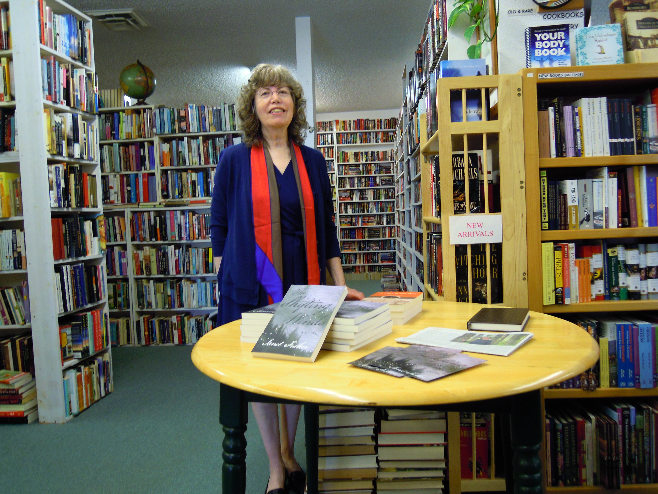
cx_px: 329
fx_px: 532
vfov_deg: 49.7
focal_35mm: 28
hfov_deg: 63.4
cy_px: 247
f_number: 2.7
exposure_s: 1/30
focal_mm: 5
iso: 200
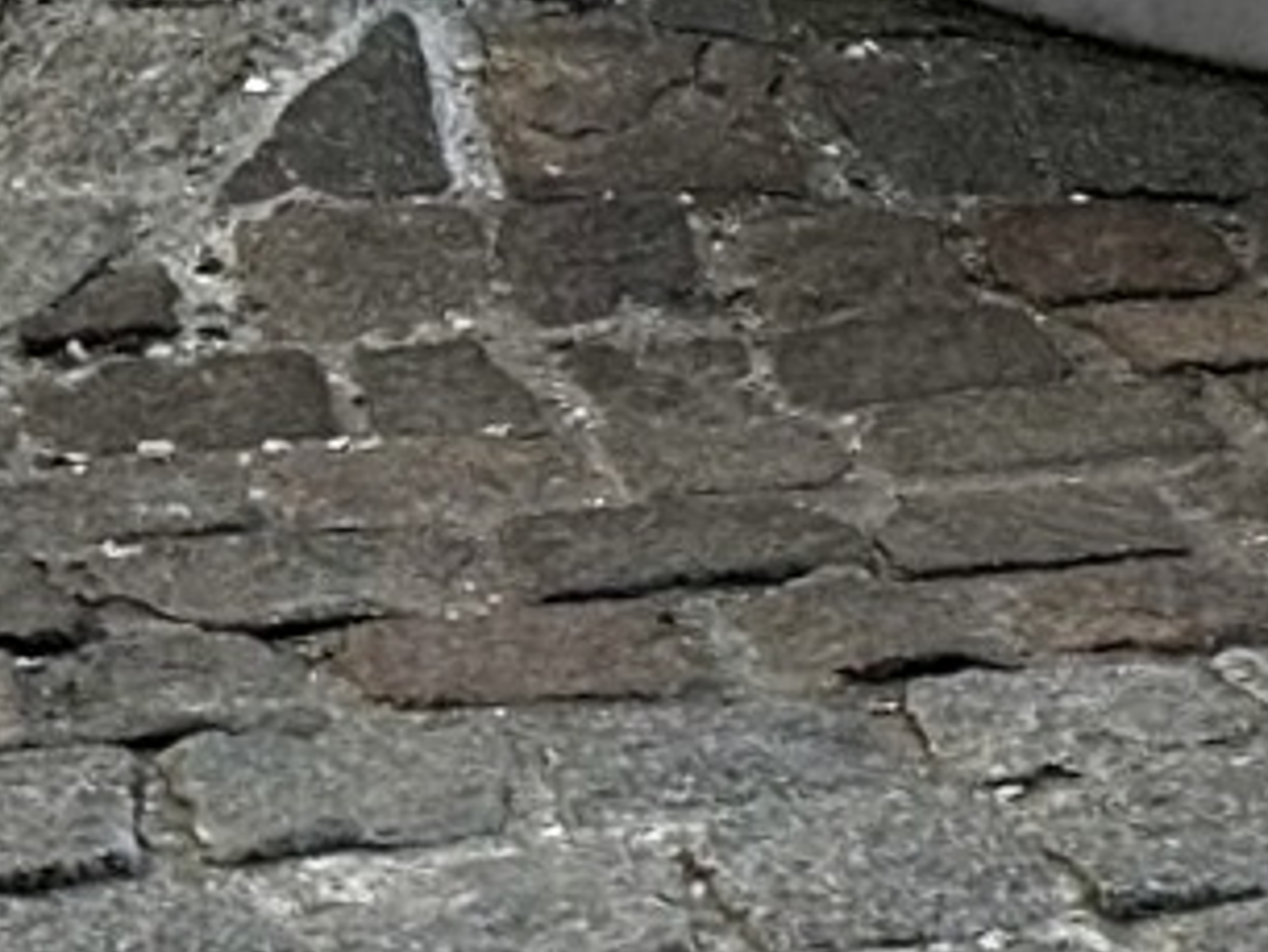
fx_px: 5900
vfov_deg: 8.1
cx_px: 1247
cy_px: -1734
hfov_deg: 12.1
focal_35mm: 161
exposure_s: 1/1664
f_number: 1.78
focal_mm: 6.86
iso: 80
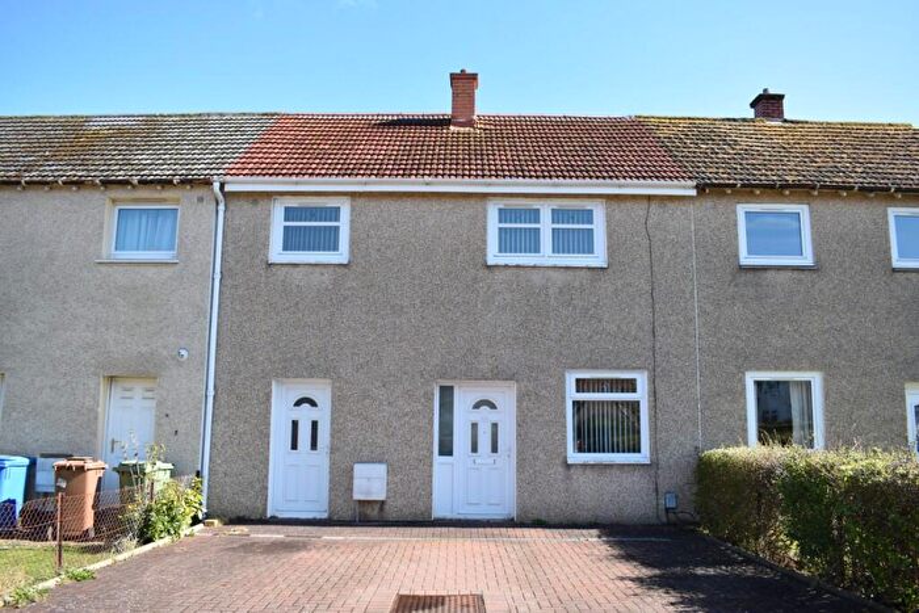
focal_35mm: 27
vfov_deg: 47.9
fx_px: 689
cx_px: 460
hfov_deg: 67.4
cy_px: 306
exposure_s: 1/200
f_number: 5
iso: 100
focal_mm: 18
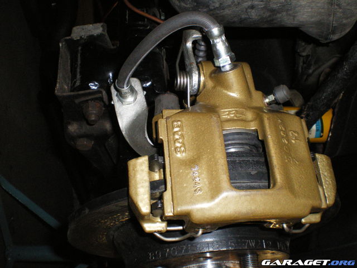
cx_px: 178
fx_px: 392
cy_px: 134
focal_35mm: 38
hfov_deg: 49.0
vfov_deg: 37.7
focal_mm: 6.3
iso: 400
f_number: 4.6
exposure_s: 1/50
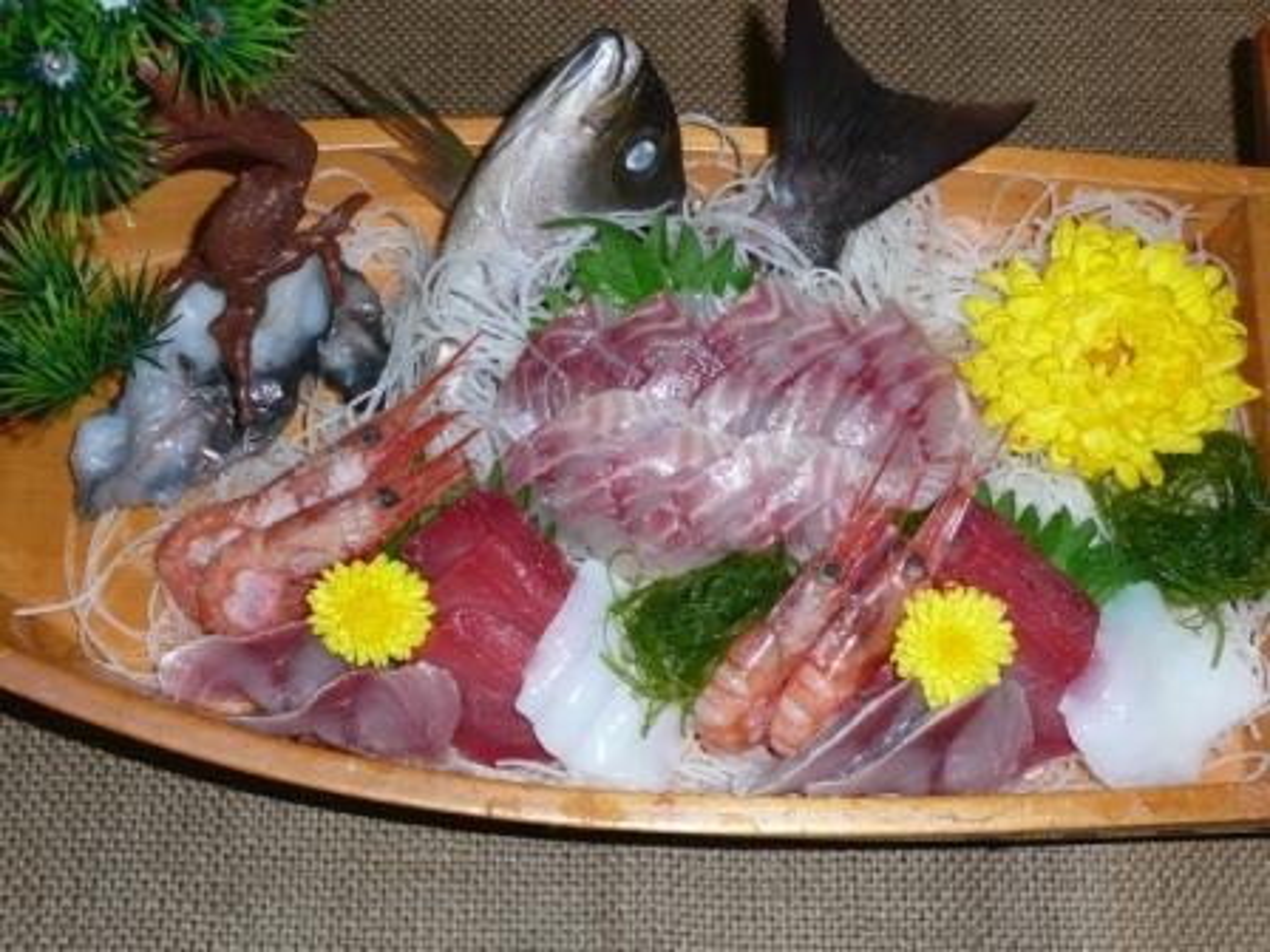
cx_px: 635
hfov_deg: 42.1
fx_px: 1651
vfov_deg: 32.2
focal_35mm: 45
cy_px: 476
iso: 100
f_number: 4.1
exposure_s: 1/30
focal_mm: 7.3
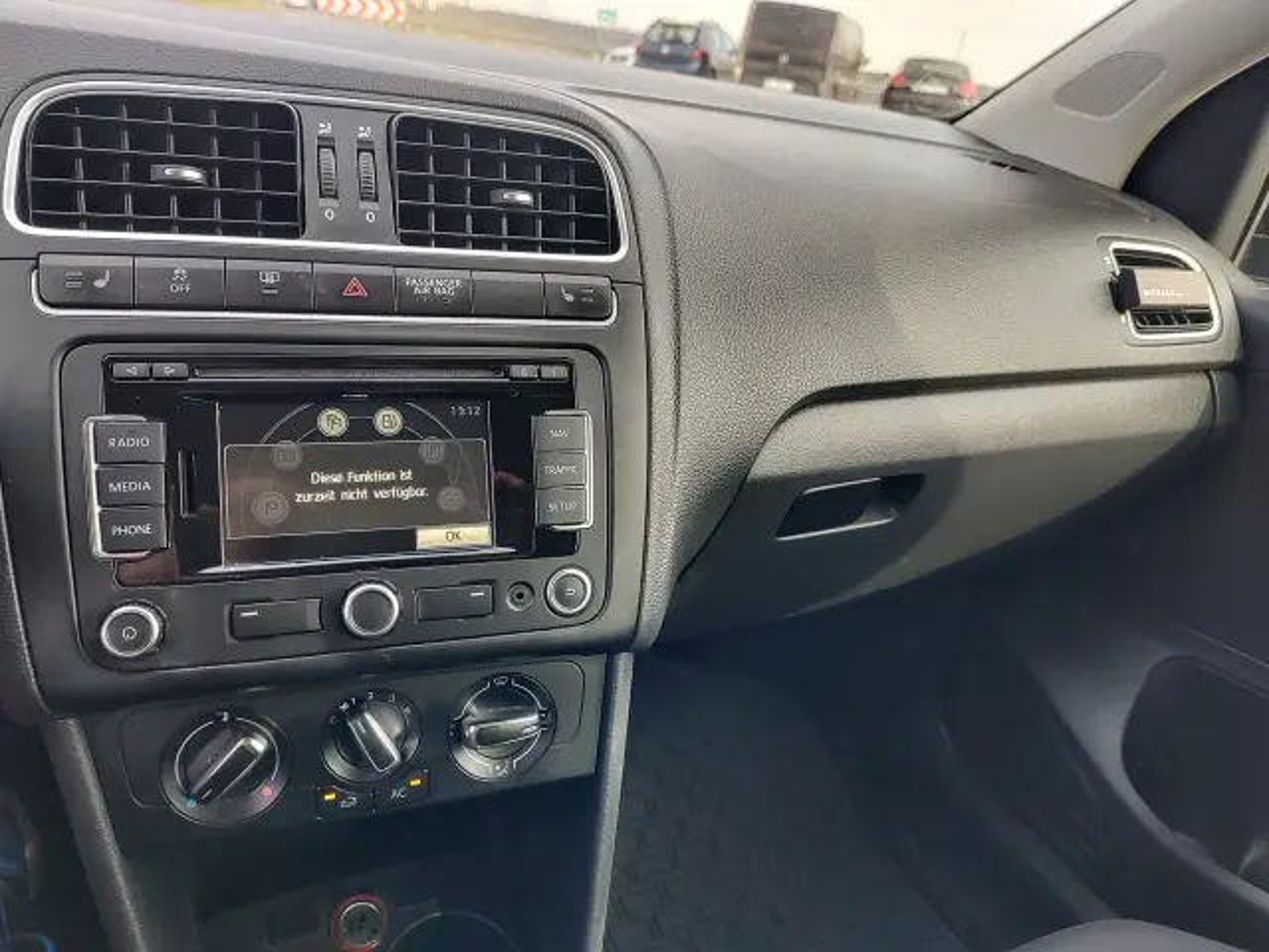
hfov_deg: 73.9
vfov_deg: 58.9
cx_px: 634
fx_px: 843
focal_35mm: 23
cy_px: 476
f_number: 1.8
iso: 100
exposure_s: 1/150
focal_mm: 5.56
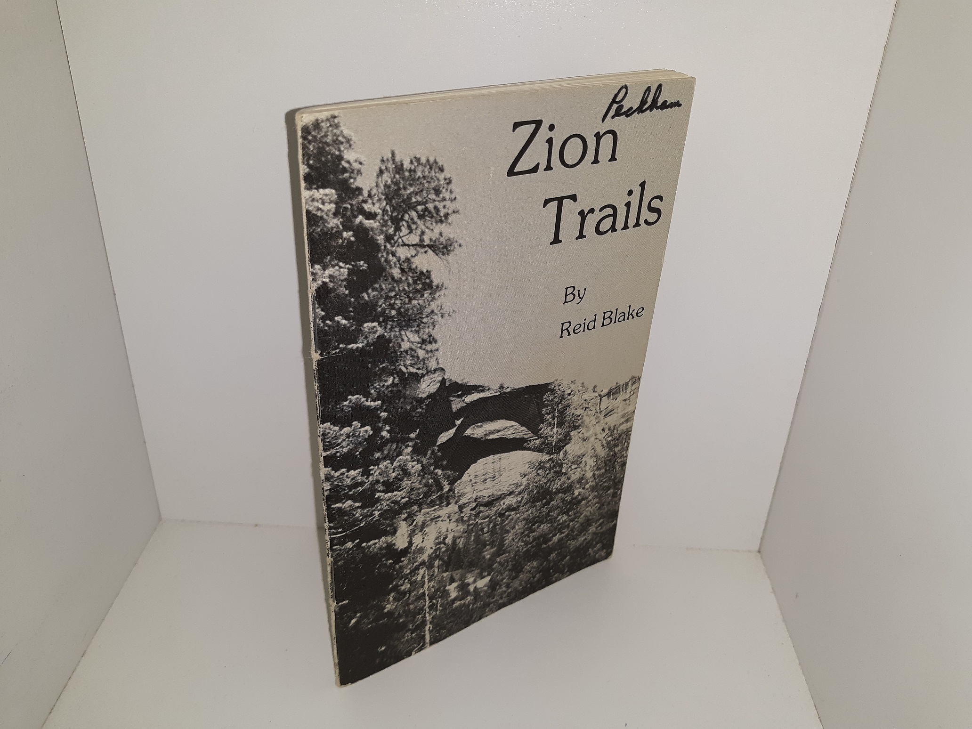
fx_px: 786
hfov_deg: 63.4
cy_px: 364
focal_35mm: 28
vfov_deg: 49.7
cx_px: 486
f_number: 1.7
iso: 40
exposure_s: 1/264
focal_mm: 3.7
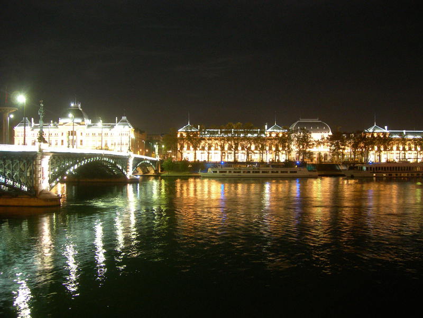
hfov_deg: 49.0
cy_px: 159
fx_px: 464
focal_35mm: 38
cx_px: 212
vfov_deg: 37.7
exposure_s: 1/1.2
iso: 200
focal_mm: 7.8
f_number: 2.8
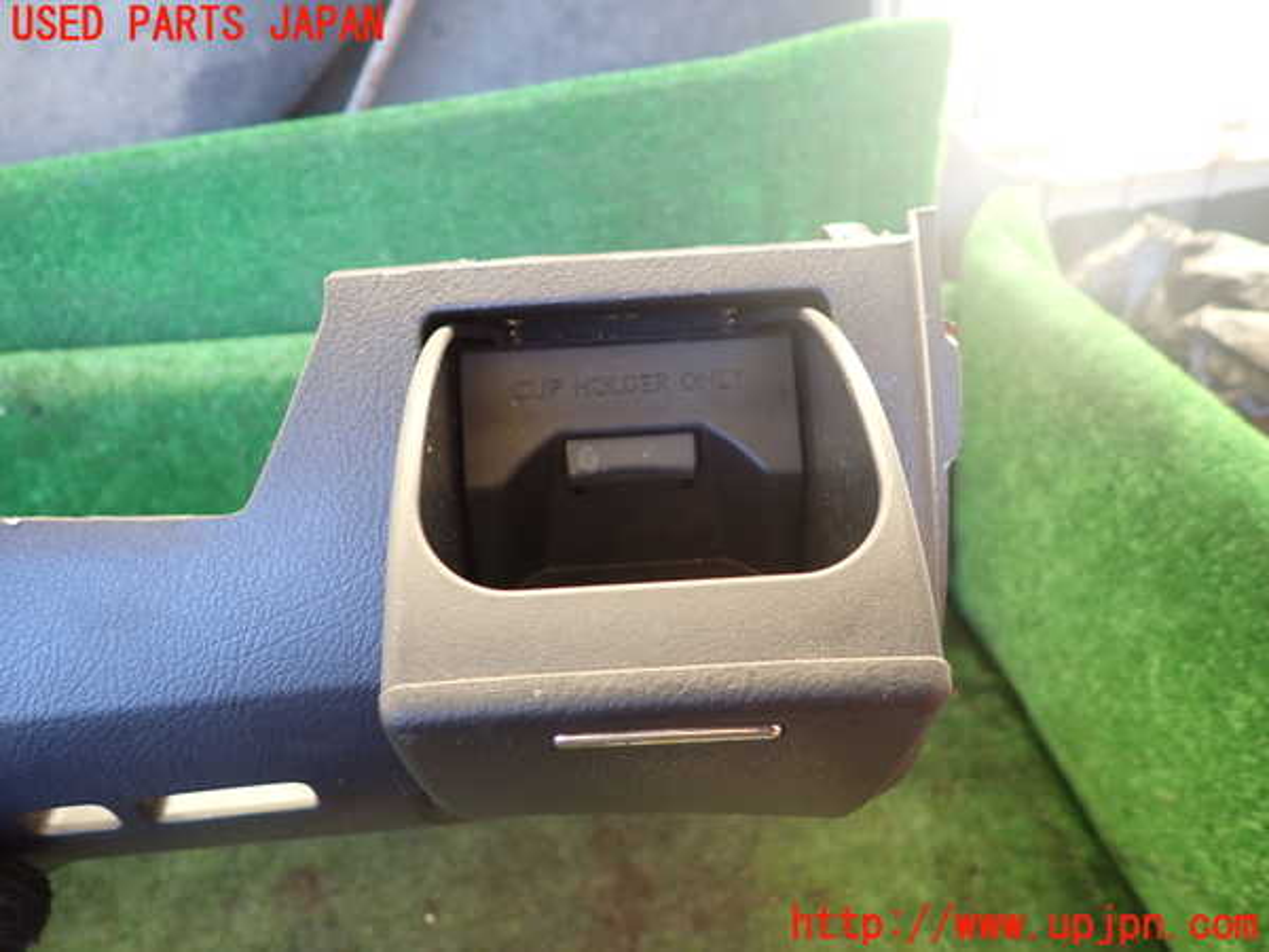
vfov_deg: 54.9
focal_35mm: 25
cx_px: 634
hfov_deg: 69.4
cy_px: 476
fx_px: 916
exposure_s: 1/50
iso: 200
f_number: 2
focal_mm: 4.5
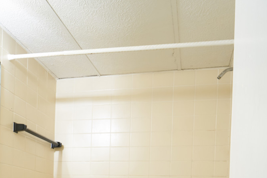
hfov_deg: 45.1
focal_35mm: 43
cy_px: 223
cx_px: 104
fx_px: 319
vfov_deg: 27.0
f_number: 7.1
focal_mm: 14
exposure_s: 1/1.59
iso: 200
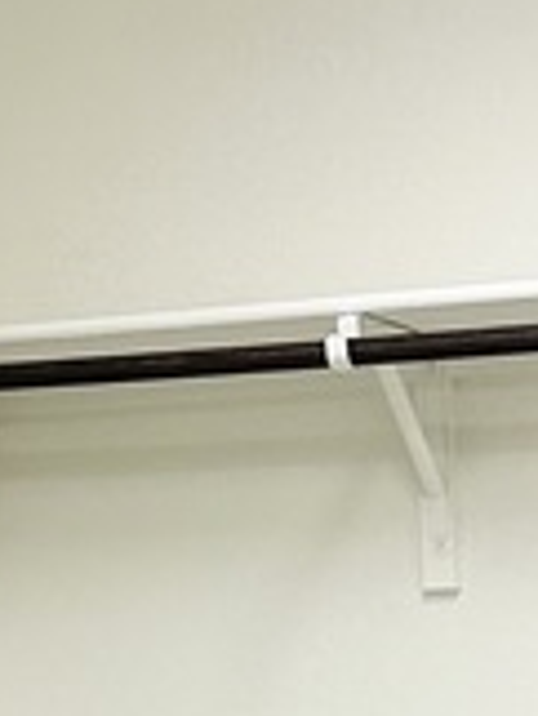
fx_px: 3332
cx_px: 320
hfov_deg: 9.2
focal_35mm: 161
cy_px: 952
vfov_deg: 11.9
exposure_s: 1/120
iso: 160
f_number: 1.78
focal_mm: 6.86
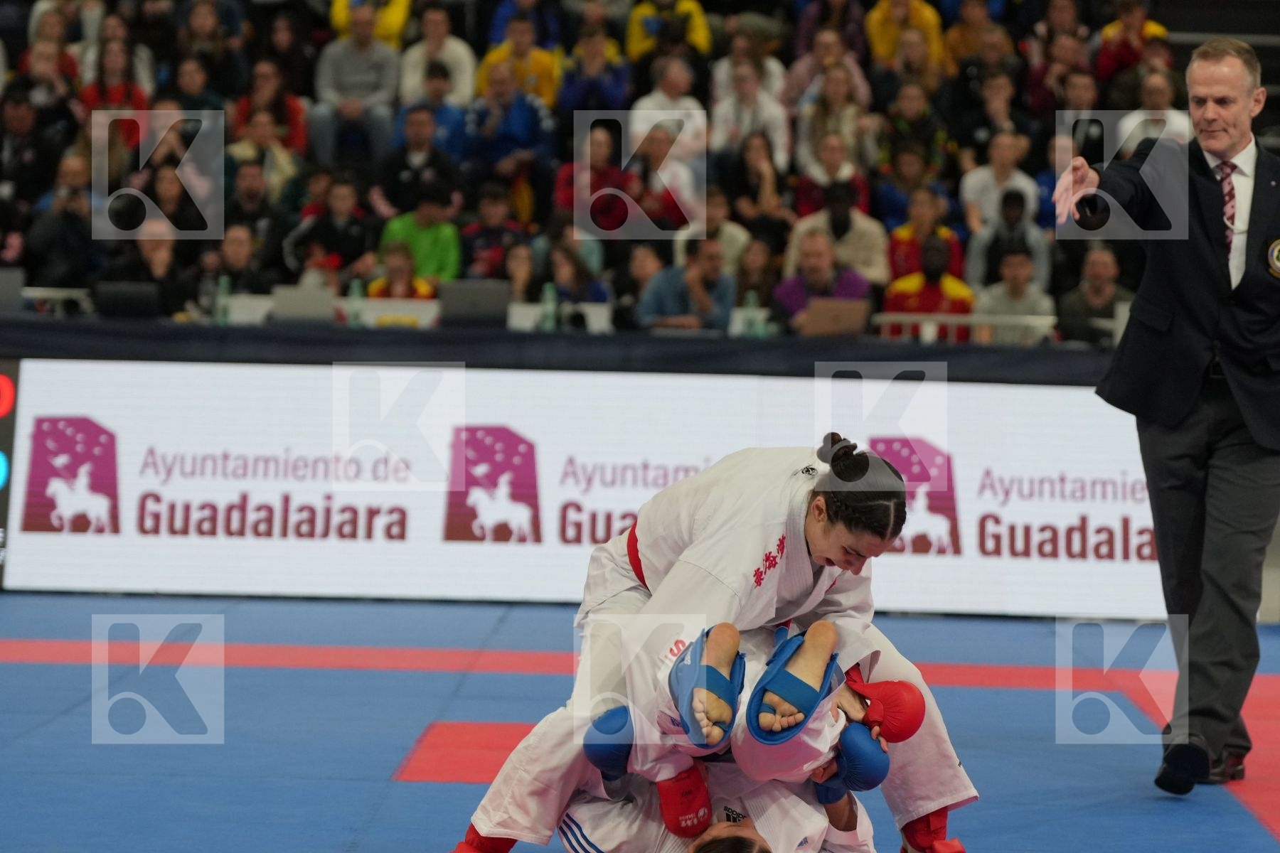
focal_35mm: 153
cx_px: 640
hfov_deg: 13.4
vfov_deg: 9.0
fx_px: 5440
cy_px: 426
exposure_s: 1/1000
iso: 1600
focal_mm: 102
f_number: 2.8
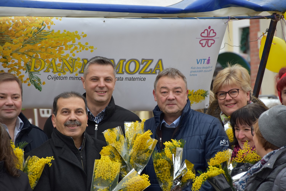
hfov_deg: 13.0
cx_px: 143
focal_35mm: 158
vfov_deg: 8.7
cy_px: 96
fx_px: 1251
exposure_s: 1/320
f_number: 5.6
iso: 400
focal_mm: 105
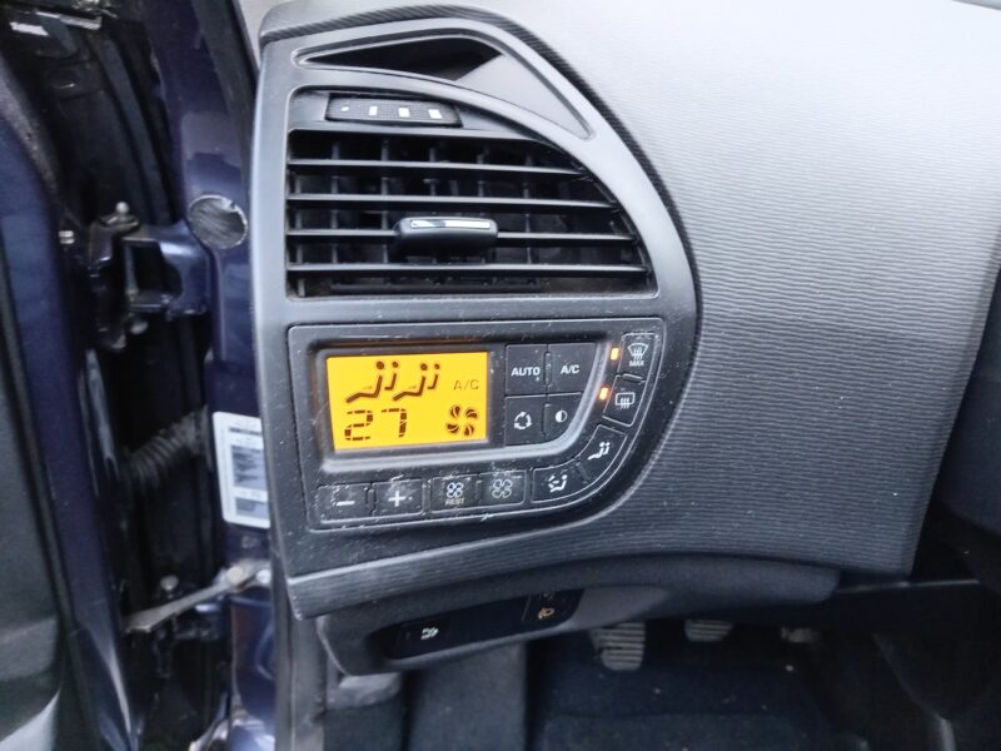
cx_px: 500
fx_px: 723
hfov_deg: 69.4
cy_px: 376
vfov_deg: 54.9
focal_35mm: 25
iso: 1187
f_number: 1.8
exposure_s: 1/16.7
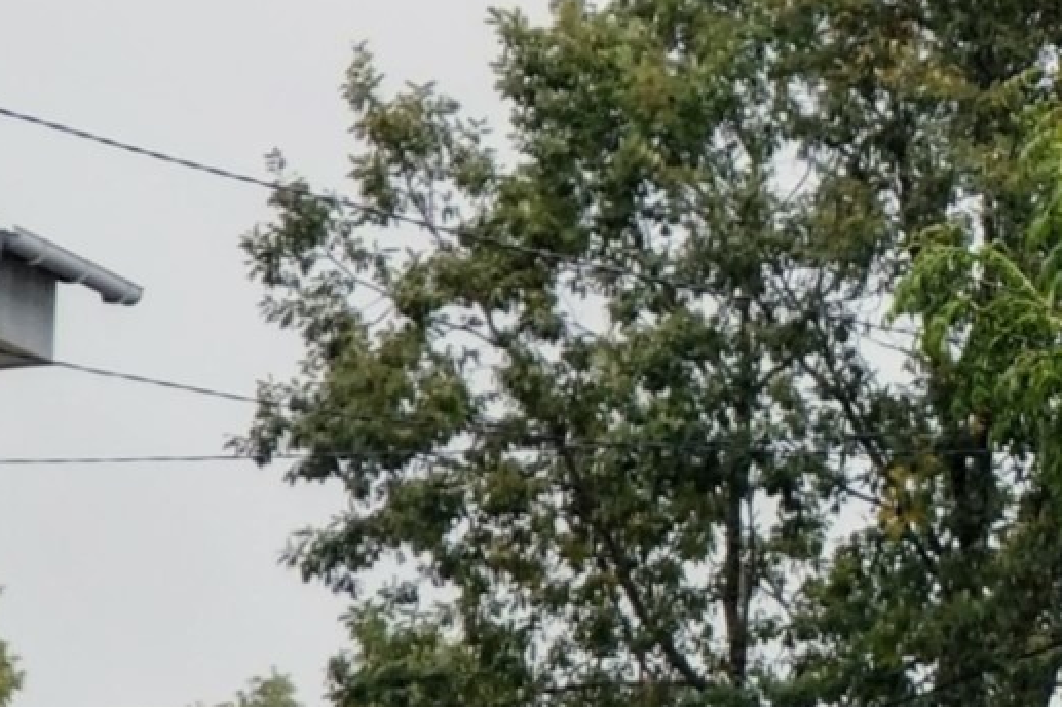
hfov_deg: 9.3
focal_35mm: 211
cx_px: 1912
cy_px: 232
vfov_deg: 6.5
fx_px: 6220
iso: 25
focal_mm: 6
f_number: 2.4
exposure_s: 1/225
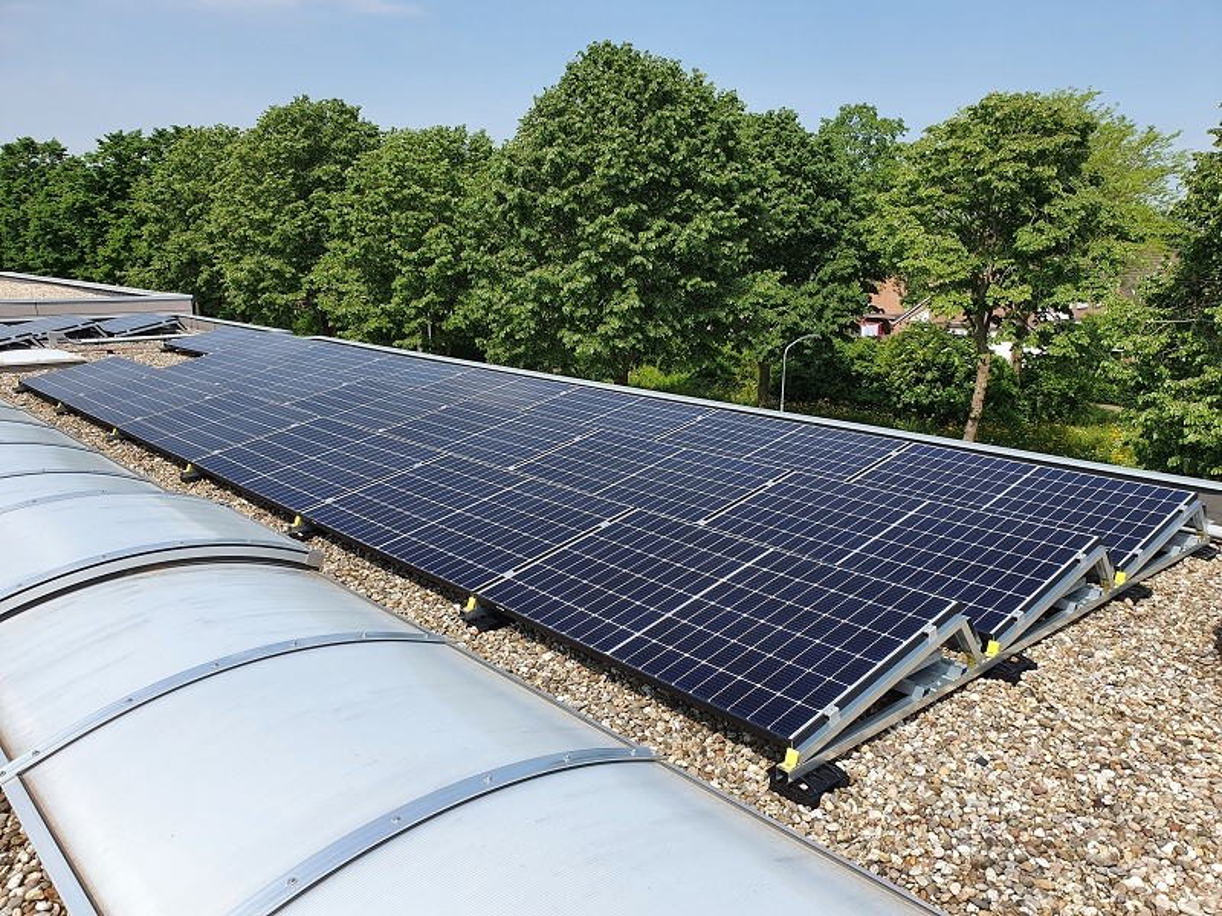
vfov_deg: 53.1
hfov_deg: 67.3
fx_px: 918
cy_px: 458
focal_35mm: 26
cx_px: 611
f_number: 2.4
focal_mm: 4.32
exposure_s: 1/1280
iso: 50
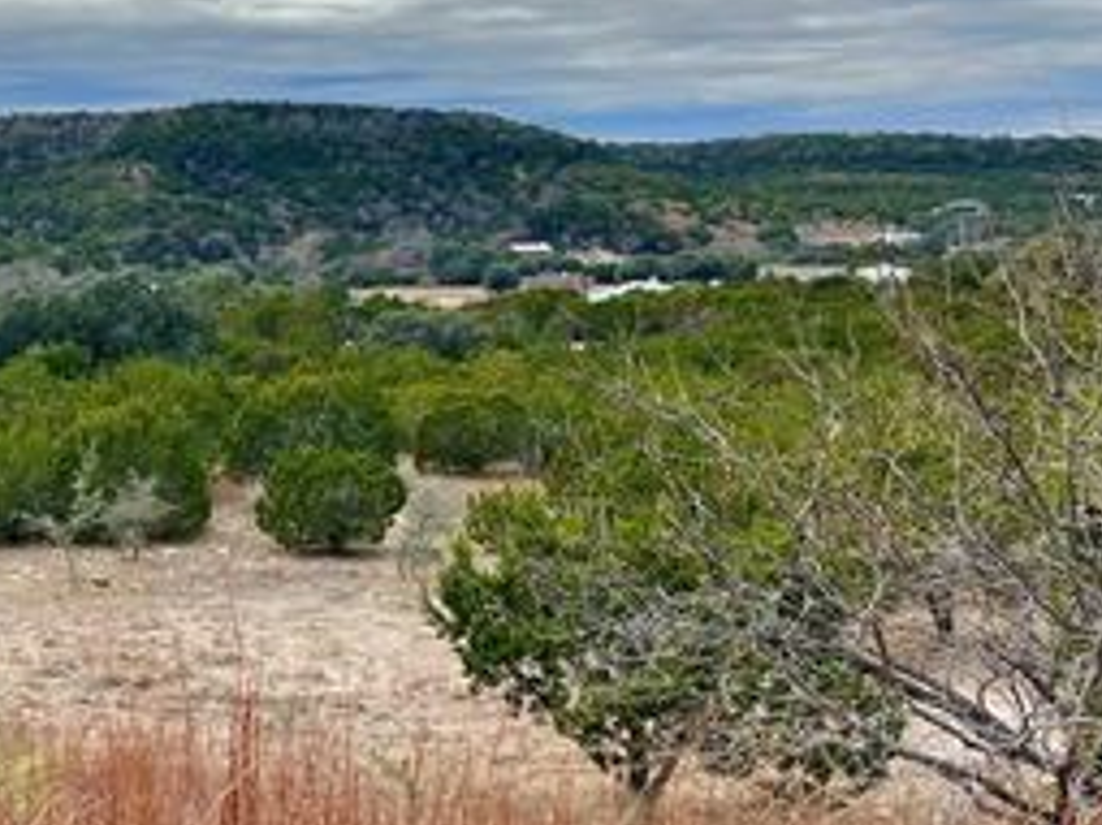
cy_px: 430
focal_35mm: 51
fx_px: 1623
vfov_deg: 28.5
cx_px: 194
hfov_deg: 36.0
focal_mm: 5.7
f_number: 1.5
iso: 50
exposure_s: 1/3571
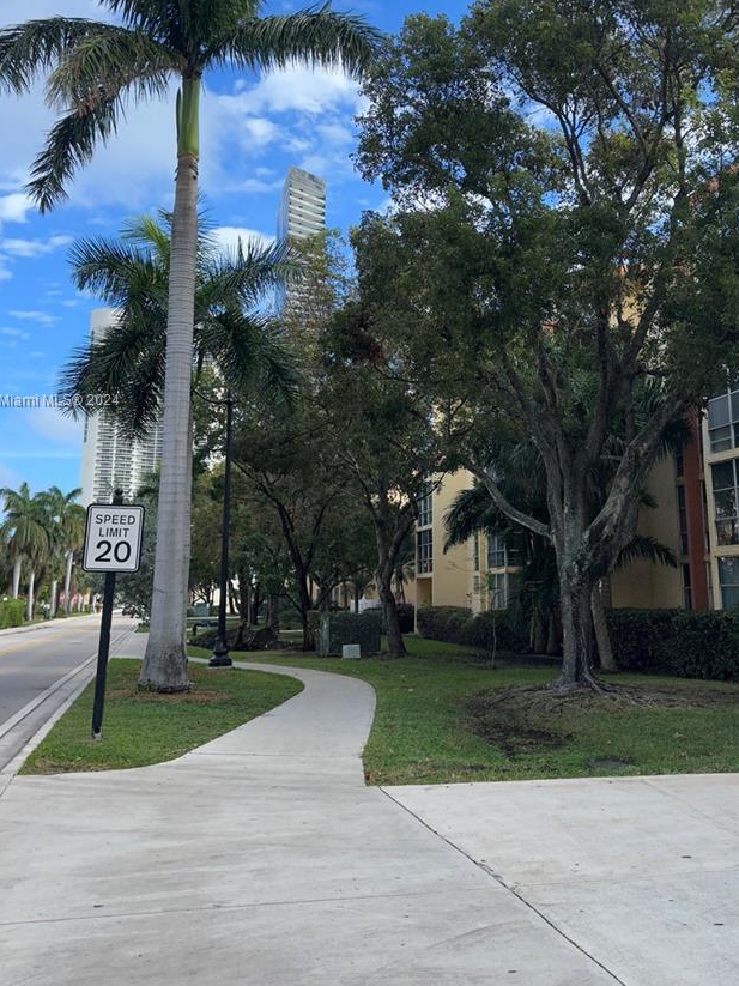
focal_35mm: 35
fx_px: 997
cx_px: 440
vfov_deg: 52.3
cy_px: 401
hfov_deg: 40.5
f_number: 1.78
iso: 80
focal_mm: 6.86
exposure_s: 1/1845
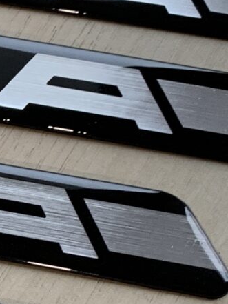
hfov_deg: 9.3
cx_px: -202
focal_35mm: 151
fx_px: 1325
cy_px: 205
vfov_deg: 13.1
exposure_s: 1/64
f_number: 1.8
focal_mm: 4.25
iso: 100
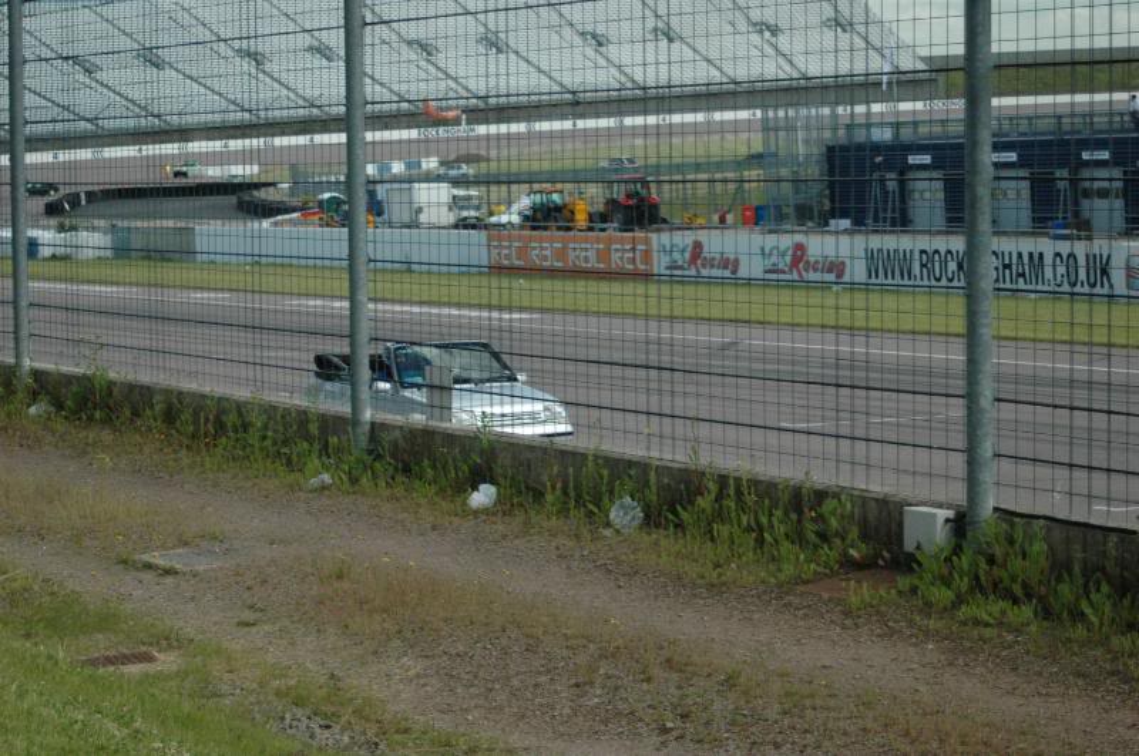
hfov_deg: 22.7
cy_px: 378
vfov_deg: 15.1
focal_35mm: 90
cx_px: 570
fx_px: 2843
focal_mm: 60
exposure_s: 1/800
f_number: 5
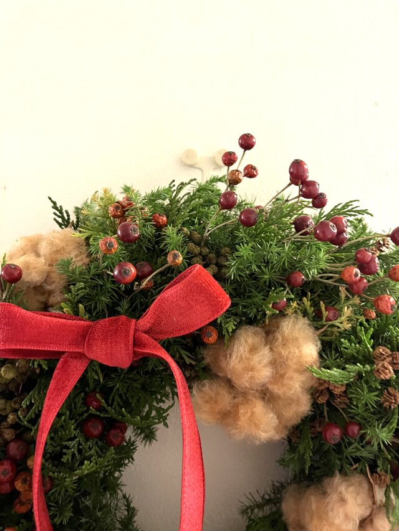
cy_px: 266
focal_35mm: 26
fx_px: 399
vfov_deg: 67.3
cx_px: 200
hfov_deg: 53.1
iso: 500
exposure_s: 1/25
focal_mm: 5.1
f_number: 1.6
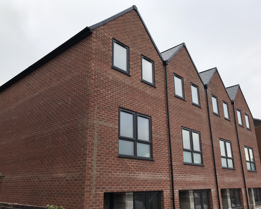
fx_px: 239
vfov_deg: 47.1
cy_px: 106
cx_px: 128
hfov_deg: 57.2
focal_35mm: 31
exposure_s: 1/317
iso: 20
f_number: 1.8
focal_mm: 3.99
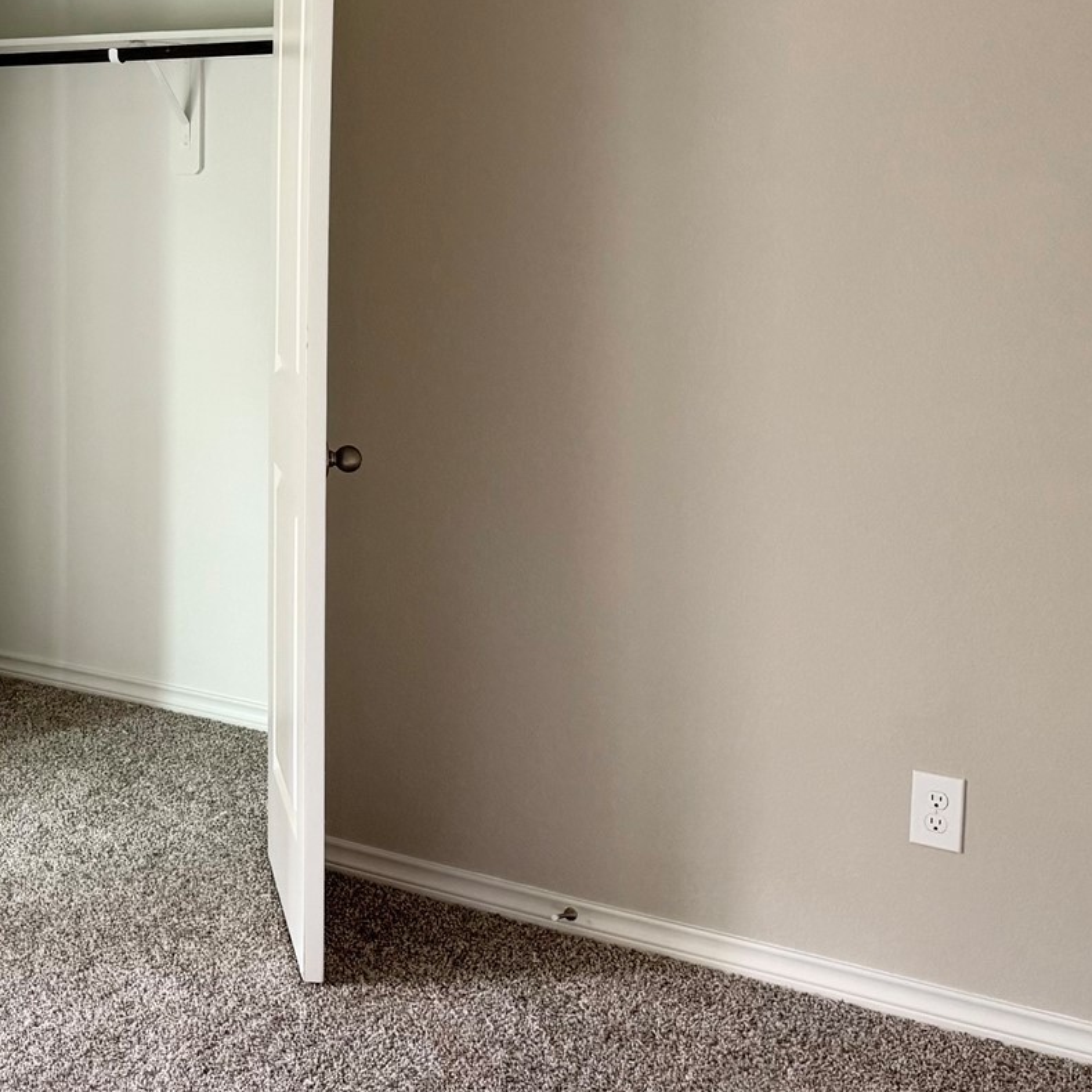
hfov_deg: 28.8
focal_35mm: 55
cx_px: -46
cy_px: 261
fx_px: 1963
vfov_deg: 30.5
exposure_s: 1/64
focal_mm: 6.76
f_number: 1.78
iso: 200
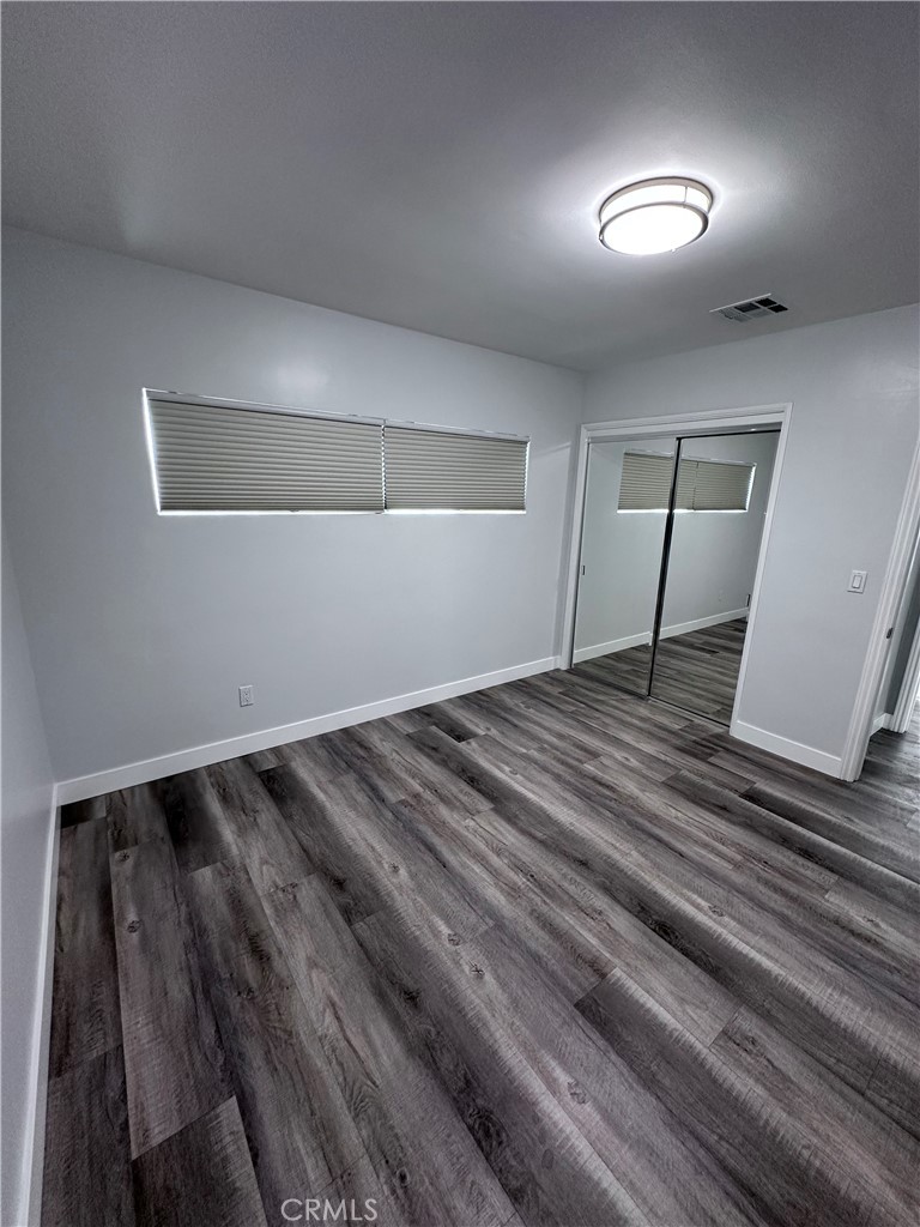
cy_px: 614
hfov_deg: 85.7
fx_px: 496
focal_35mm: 14
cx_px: 460
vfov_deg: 102.1
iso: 200
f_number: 2.2
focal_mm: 2.22
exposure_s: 1/60
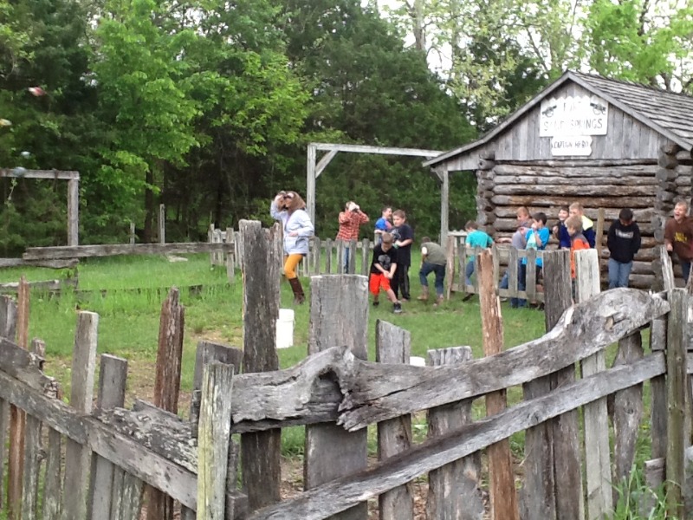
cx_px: 346
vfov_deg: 32.9
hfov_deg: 42.9
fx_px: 881
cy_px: 260
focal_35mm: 44
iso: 40
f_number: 2.4
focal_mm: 2.03
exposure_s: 1/291
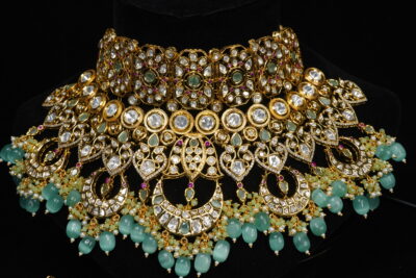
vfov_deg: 27.0
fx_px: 578
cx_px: 208
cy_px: 139
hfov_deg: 39.6
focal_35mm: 50
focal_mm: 50
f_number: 13
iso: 4000
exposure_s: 1/160
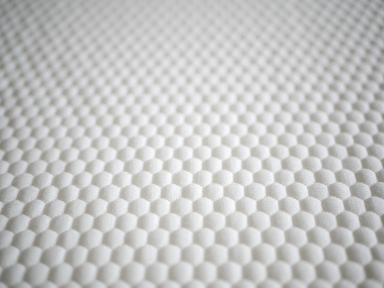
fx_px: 555
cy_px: 144
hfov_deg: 38.2
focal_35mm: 50
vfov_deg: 29.1
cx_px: 192
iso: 400
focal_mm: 25
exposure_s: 1/60
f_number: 1.7
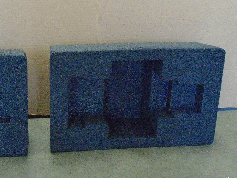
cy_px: 88
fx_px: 377
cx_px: 54
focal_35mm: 55
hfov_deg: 34.1
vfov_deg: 26.6
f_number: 3.2
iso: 800
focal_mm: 4.6
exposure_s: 1/100
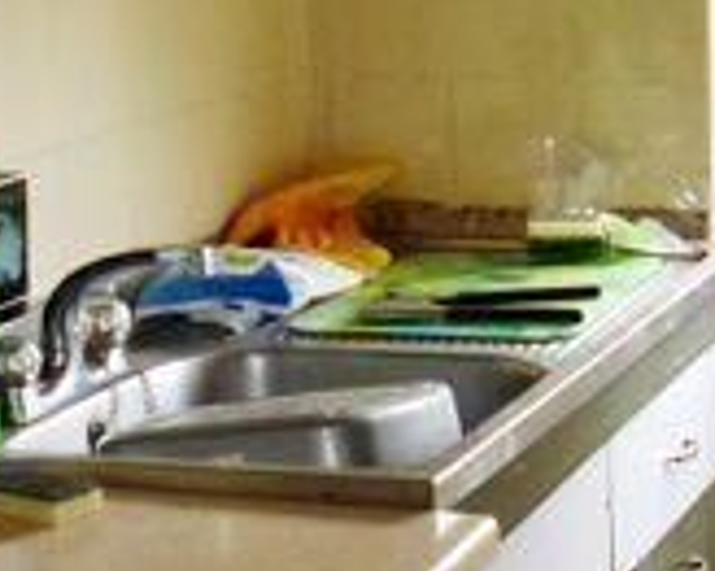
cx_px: 493
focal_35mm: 119
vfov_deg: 12.9
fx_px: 2517
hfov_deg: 16.1
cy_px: 362
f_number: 2.8
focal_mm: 4.5
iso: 400
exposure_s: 1/200
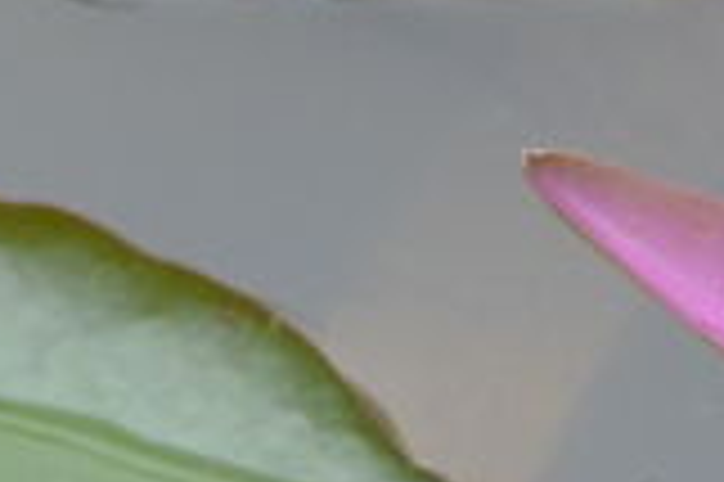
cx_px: 522
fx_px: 20094
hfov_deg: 2.1
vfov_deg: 1.4
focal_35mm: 1000
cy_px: 649
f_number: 13
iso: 200
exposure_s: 1/125
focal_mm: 105
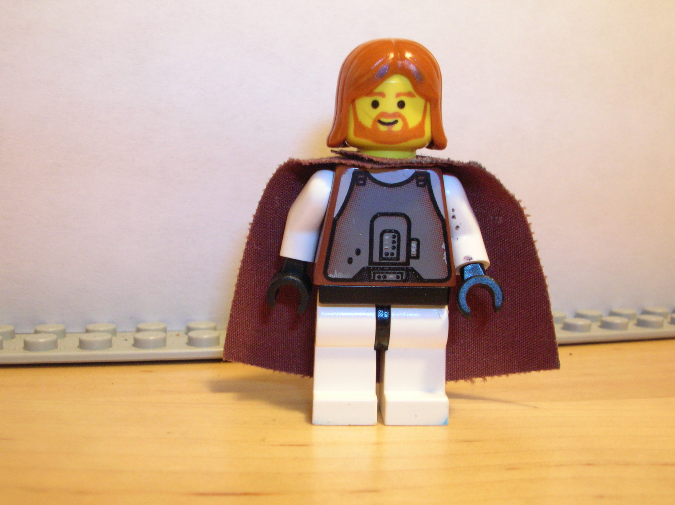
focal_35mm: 35
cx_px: 338
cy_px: 252
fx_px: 682
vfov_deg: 40.6
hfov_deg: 52.7
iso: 200
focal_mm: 5.8
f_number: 5.6
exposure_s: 1/1.2
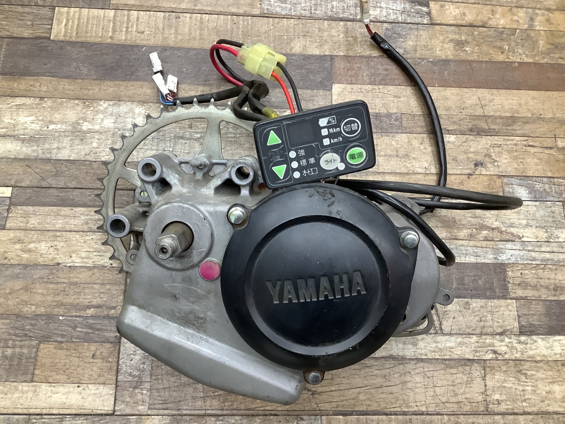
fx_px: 506
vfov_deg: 45.5
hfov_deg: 58.3
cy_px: 212
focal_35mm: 31
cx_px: 282
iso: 200
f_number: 2.4
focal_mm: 3.3
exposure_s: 1/50
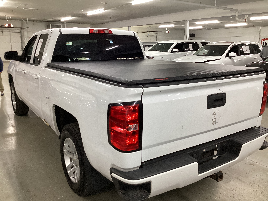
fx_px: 240
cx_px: 134
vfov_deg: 45.4
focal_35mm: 31
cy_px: 100
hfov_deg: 58.4
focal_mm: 3.3
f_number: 2.4
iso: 200
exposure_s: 1/60
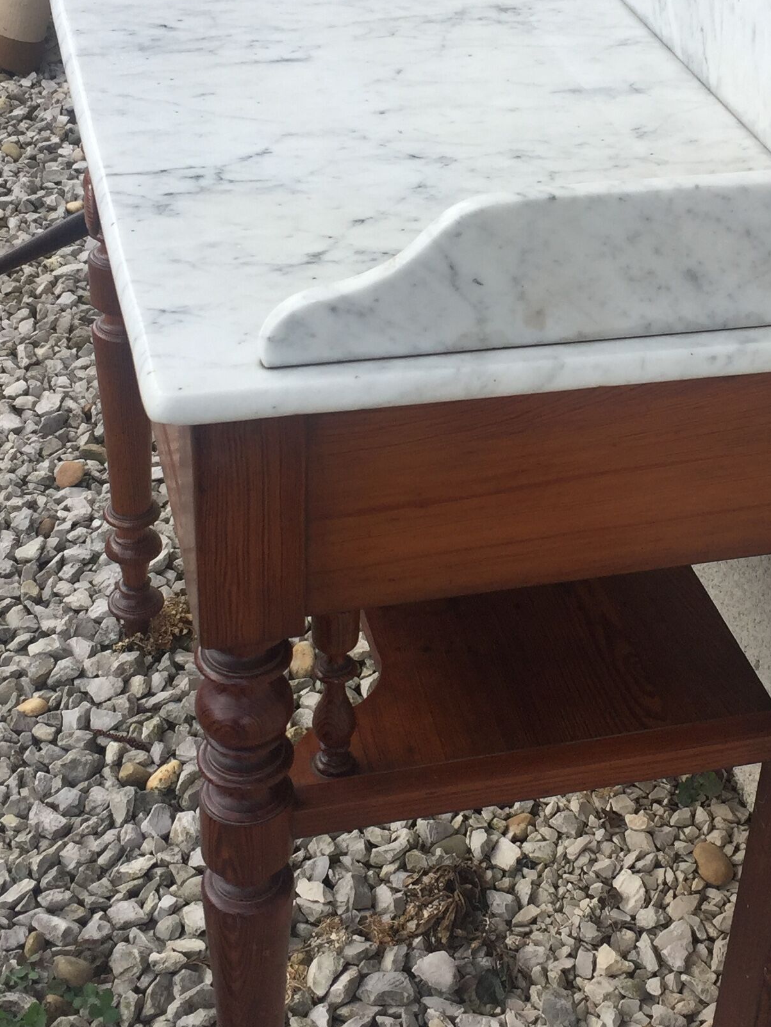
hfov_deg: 24.7
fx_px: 1752
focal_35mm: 59
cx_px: 527
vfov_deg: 32.6
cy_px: 414
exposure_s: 1/608
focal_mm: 4.15
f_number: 2.2
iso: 32
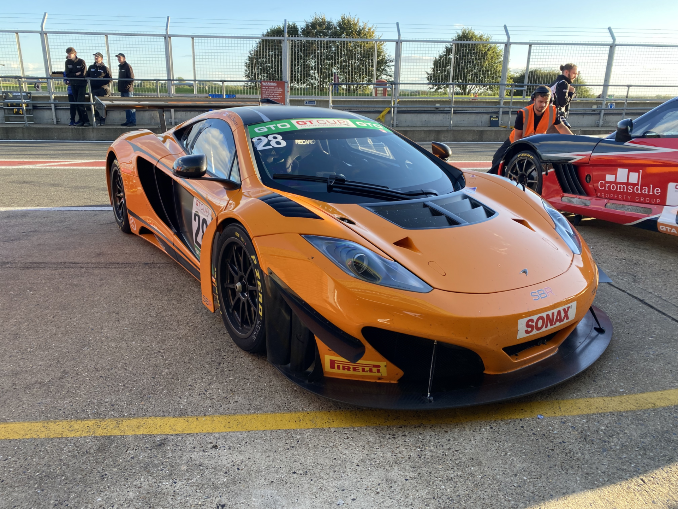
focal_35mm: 26
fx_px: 509
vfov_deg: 53.1
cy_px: 254
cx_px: 339
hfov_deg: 67.3
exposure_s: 1/267
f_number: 1.8
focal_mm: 4.25
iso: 32
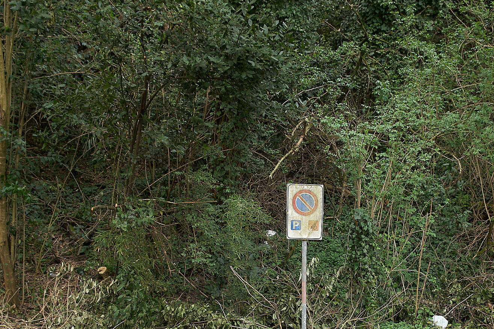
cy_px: 275
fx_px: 878
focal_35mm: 64
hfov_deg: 31.3
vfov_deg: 20.9
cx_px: 307
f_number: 4.5
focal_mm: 35
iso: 250
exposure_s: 1/80
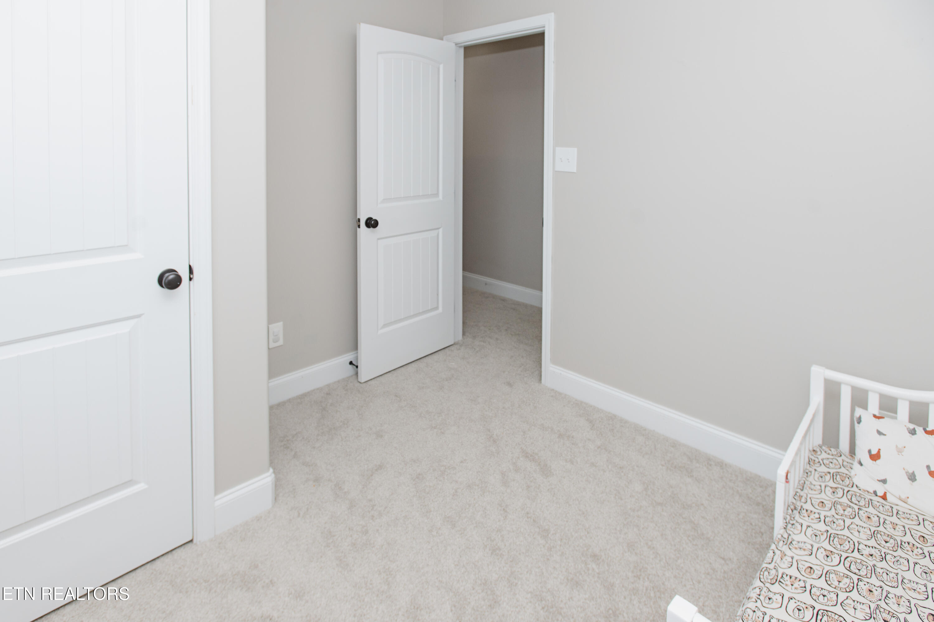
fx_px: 441
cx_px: 467
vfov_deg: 70.4
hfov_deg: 93.3
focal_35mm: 17
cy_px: 311
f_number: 5.6
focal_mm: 17
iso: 320
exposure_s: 1/160
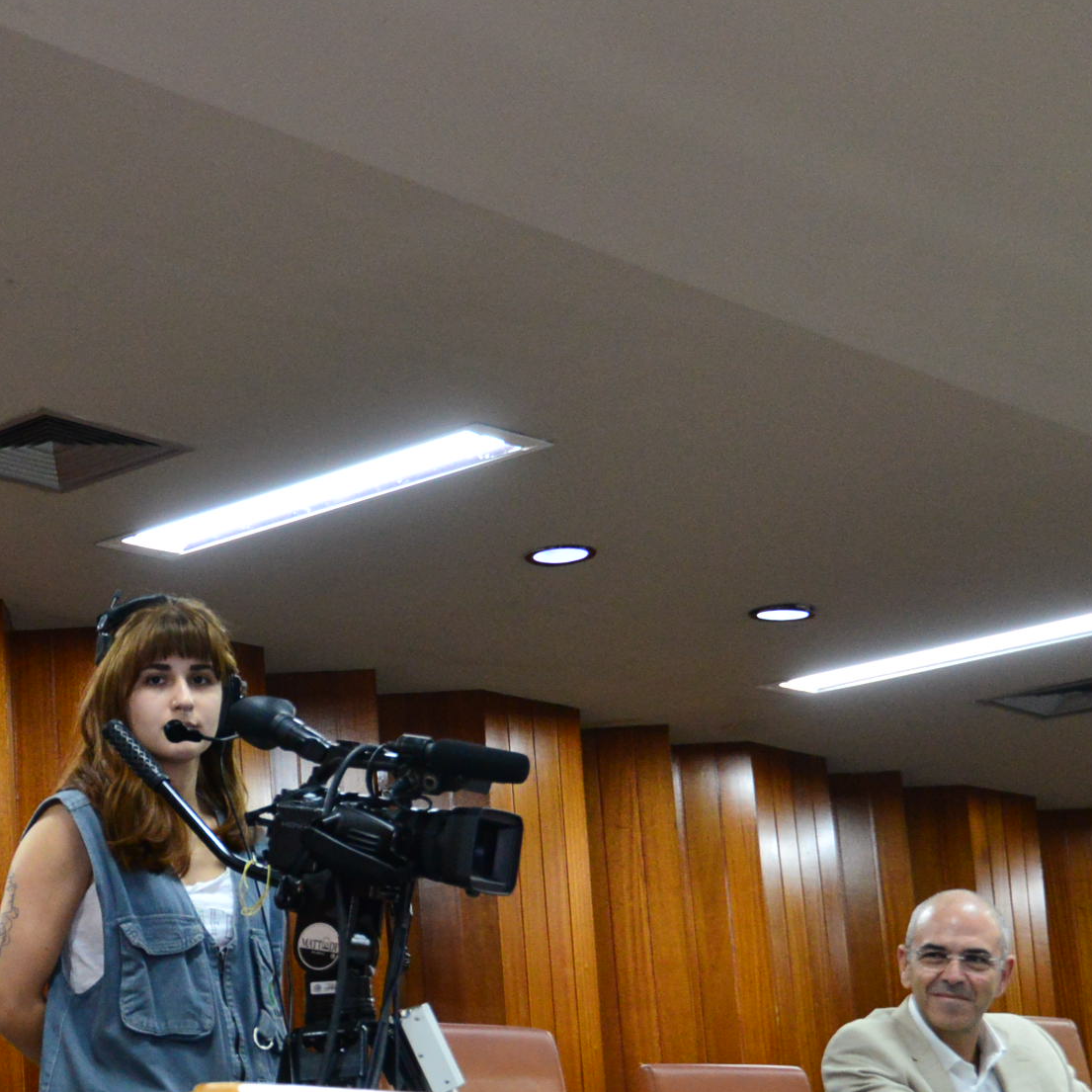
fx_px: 2891
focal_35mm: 81
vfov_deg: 21.2
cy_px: 845
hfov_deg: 21.0
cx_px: 126
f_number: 4.5
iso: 3200
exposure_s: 1/125
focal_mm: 35
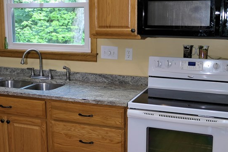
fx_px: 304
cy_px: 61
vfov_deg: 28.0
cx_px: 118
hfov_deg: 41.1
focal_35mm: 48
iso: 125
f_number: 1.4
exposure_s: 1/125
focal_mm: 8.8
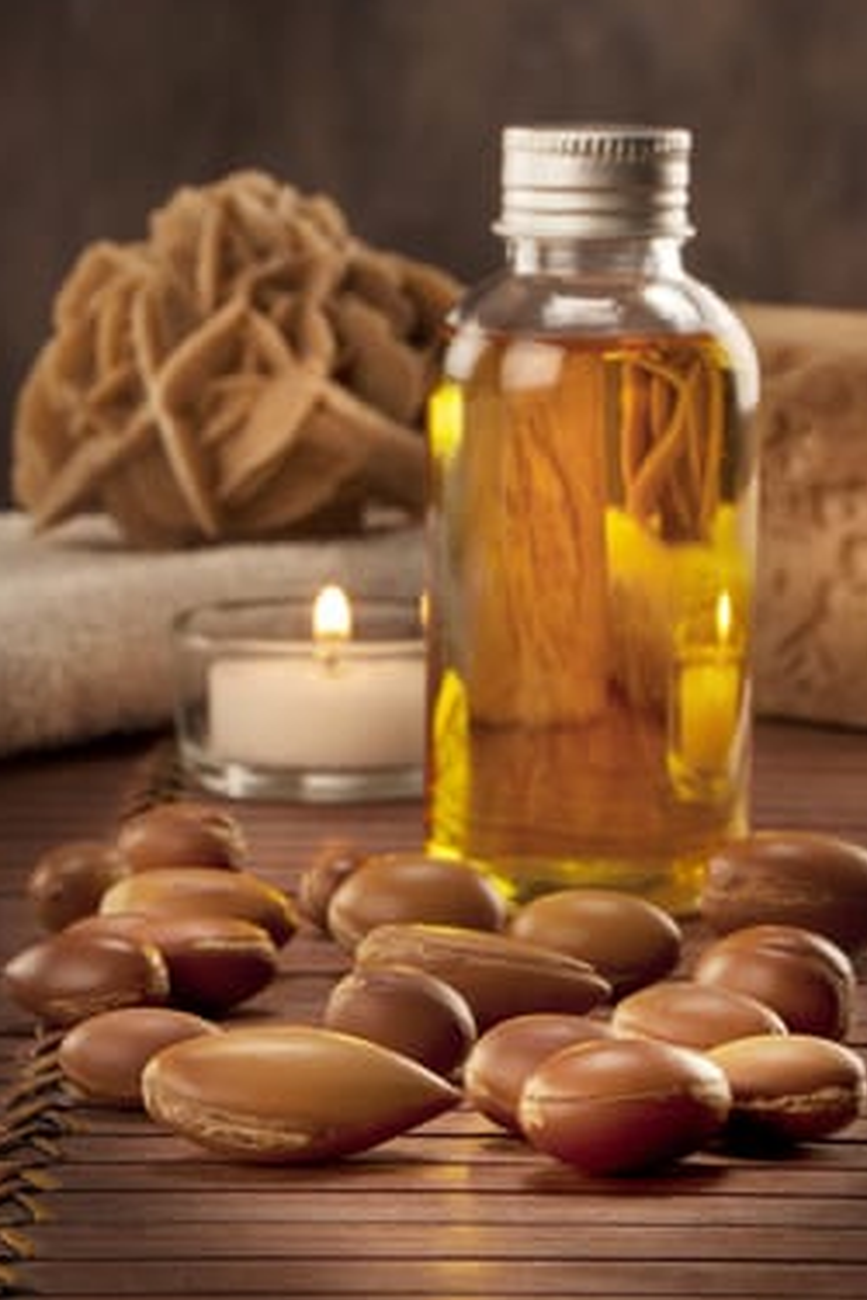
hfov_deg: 11.5
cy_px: 584
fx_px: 4299
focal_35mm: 119
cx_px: 470
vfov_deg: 17.2
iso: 100
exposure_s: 1.3
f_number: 22
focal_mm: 105
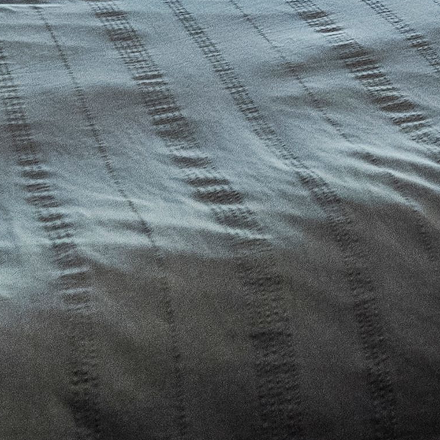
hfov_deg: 12.3
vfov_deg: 14.2
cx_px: 1107
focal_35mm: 107
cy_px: -384
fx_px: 1539
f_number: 5.6
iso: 800
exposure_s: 1/125
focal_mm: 16
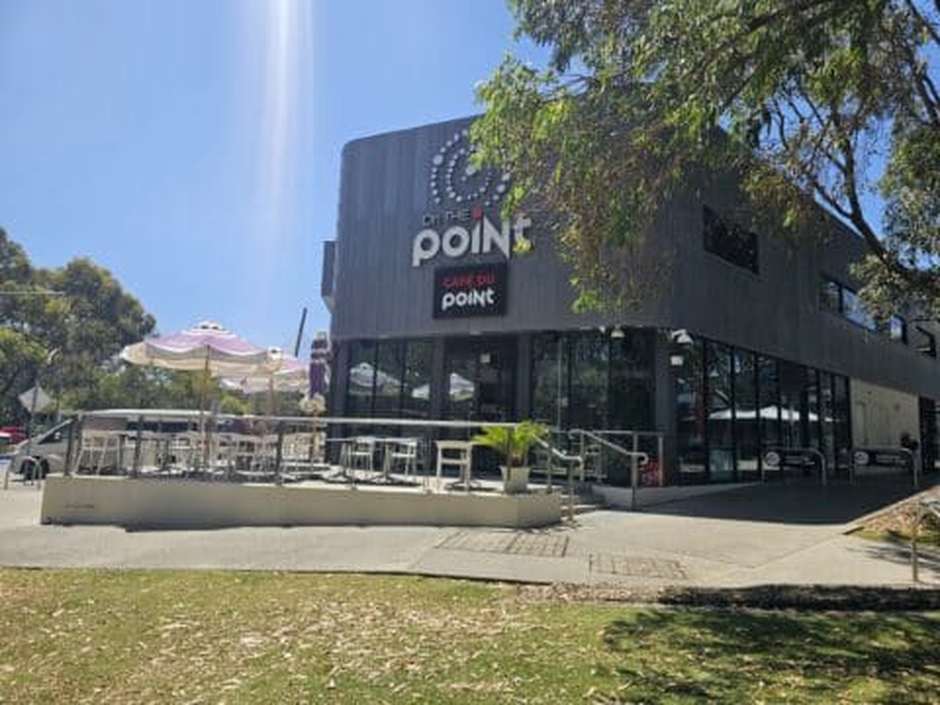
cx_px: 470
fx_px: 625
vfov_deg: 58.9
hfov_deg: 73.9
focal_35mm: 23
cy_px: 352
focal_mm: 6.3
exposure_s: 1/779
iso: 10
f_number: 1.7
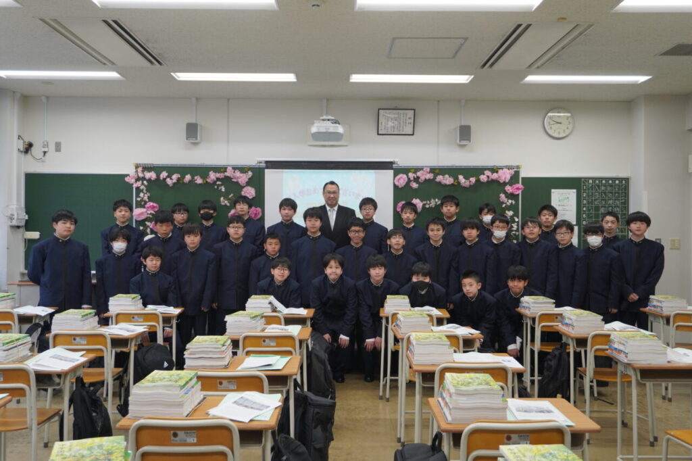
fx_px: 576
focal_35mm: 30
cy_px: 230
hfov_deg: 61.9
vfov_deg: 43.6
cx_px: 346
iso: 640
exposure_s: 1/160
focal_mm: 20
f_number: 4
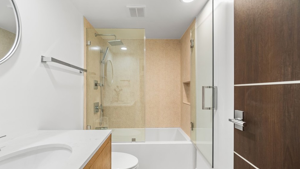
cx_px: 150
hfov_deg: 99.4
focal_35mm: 16
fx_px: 127
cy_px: 91
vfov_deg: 67.0
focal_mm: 10
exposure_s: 1/25
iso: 320
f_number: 4.5
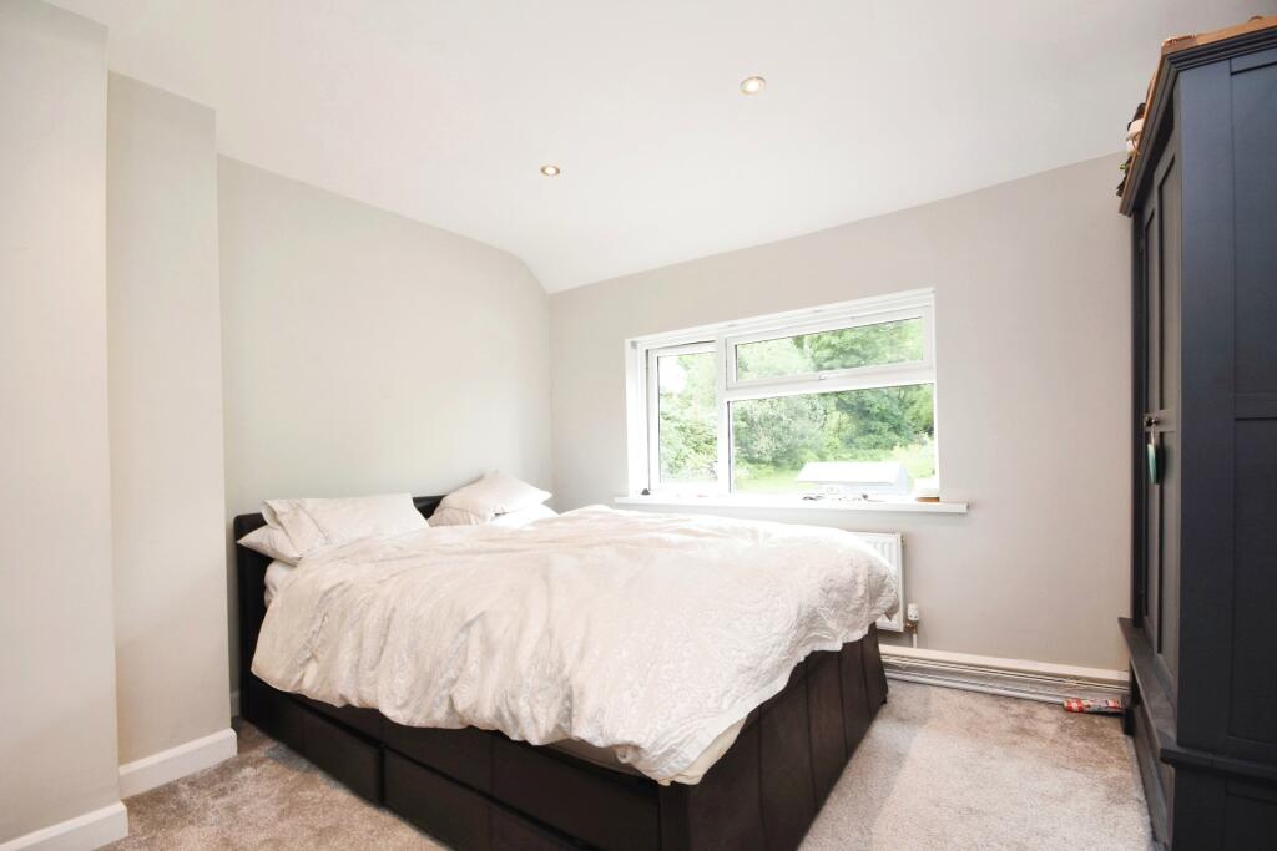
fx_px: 532
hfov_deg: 100.4
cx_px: 638
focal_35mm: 15
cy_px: 426
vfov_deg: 77.3
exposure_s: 1/30
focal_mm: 10
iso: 500
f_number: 8
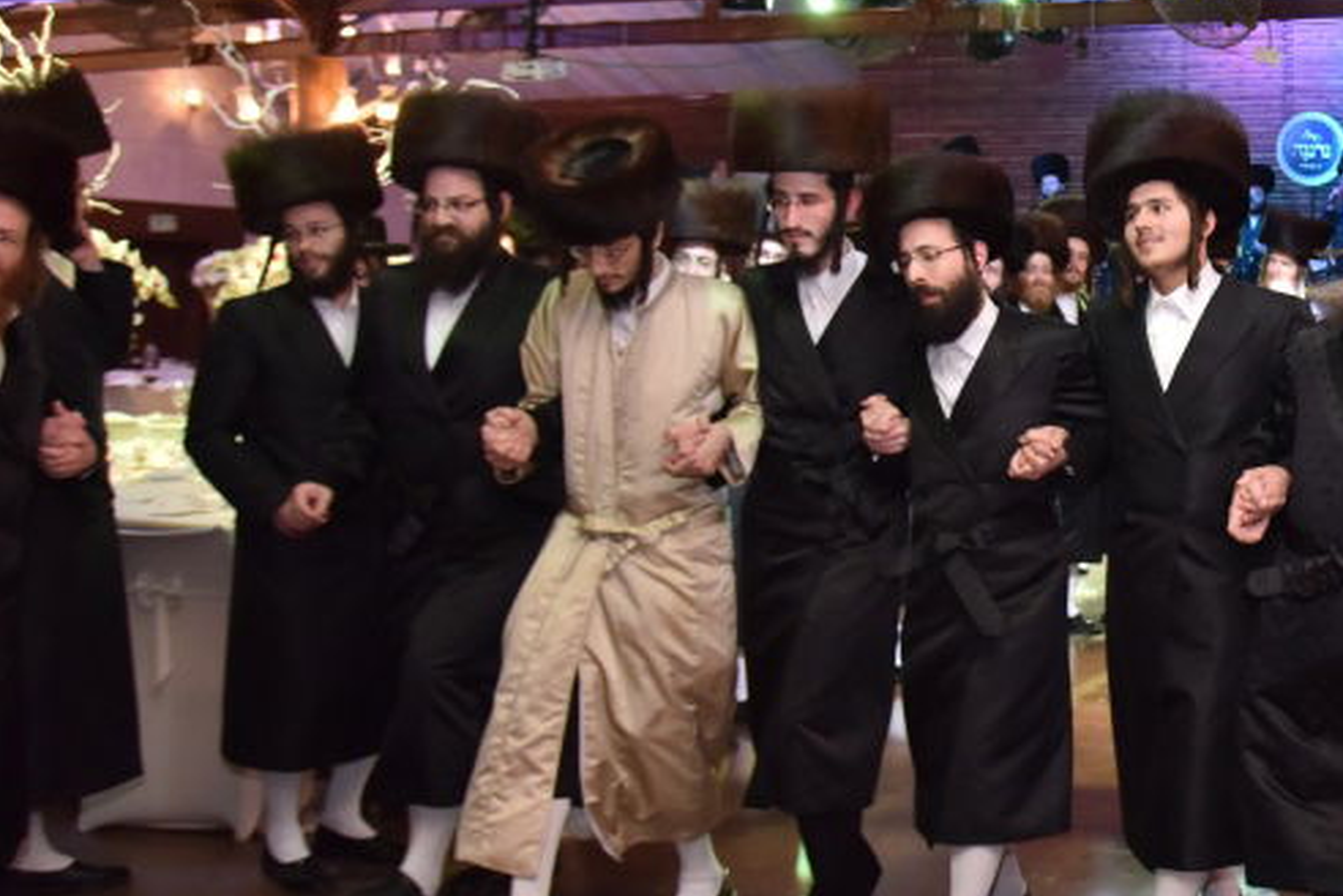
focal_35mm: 50
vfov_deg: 27.0
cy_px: 433
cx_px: 1305
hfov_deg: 36.1
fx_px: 1865
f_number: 4
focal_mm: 24
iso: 1250
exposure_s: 1/100
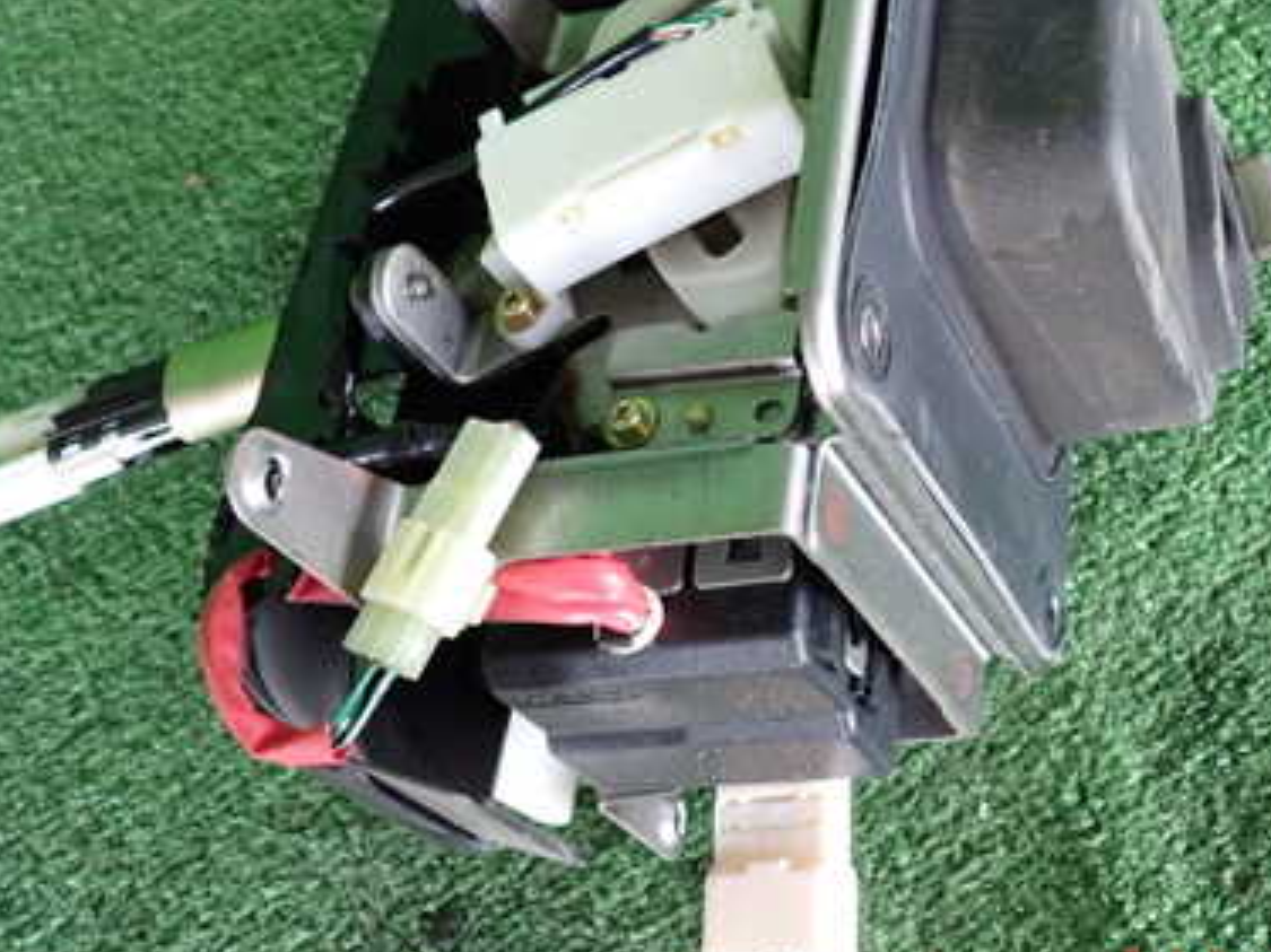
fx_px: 1762
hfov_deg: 39.1
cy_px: 264
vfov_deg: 29.9
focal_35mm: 48
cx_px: 874
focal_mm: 5.4
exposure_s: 1/125
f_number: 2.3
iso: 800
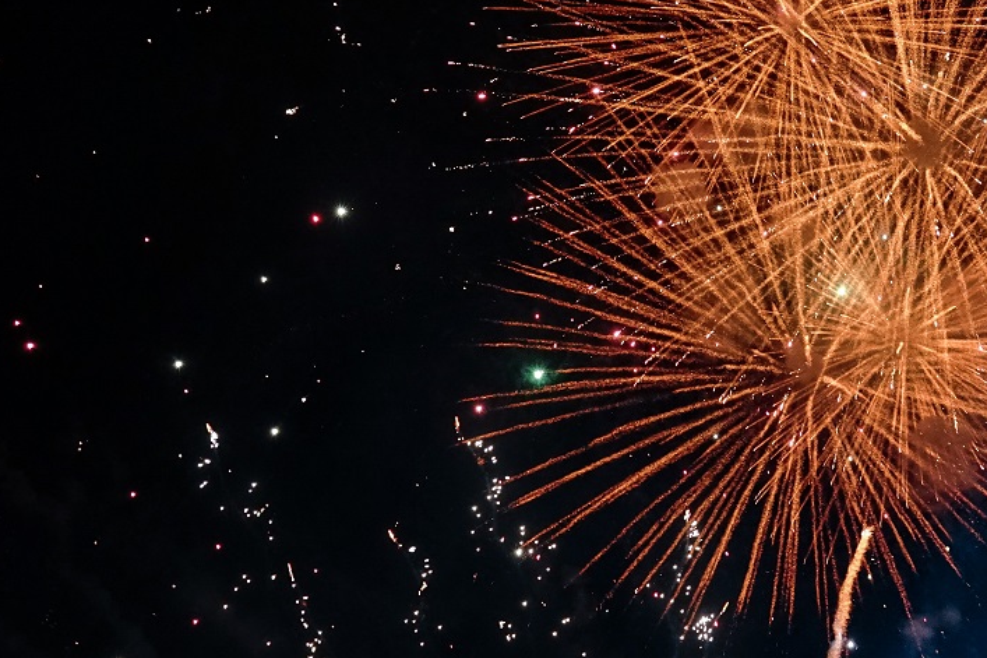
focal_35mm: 73
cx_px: 797
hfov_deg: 27.1
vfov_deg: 18.6
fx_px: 2001
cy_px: 211
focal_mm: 43
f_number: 4.5
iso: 4000
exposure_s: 1/60
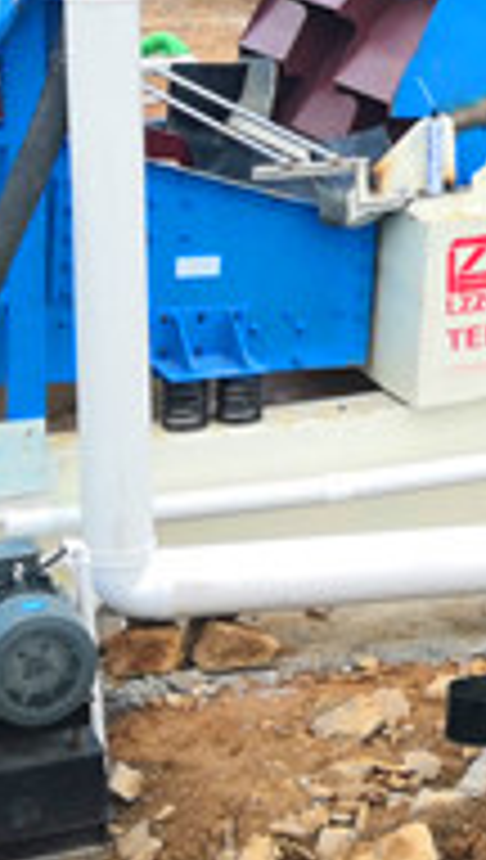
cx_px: 724
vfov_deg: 19.7
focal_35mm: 106
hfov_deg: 11.0
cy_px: 45
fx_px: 2419
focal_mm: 3.95
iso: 100
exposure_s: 1/100
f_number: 1.8
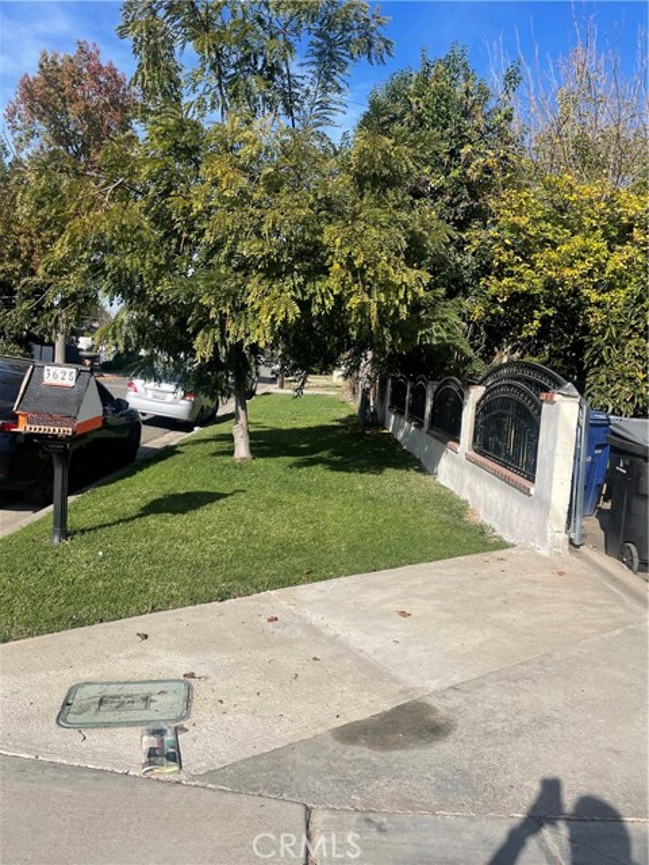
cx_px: 324
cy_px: 432
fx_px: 650
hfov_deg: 53.1
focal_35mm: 26
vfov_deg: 67.3
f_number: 1.6
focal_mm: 4.2
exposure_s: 1/3610
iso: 32
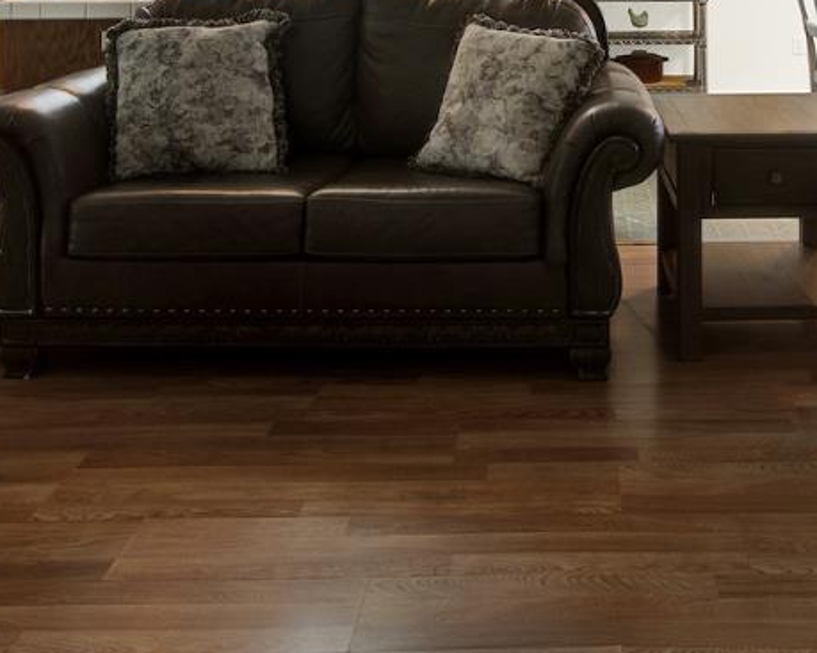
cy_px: -94
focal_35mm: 43
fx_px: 1040
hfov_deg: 41.7
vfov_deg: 30.5
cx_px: 603
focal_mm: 14
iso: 100
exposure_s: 1/15
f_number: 14
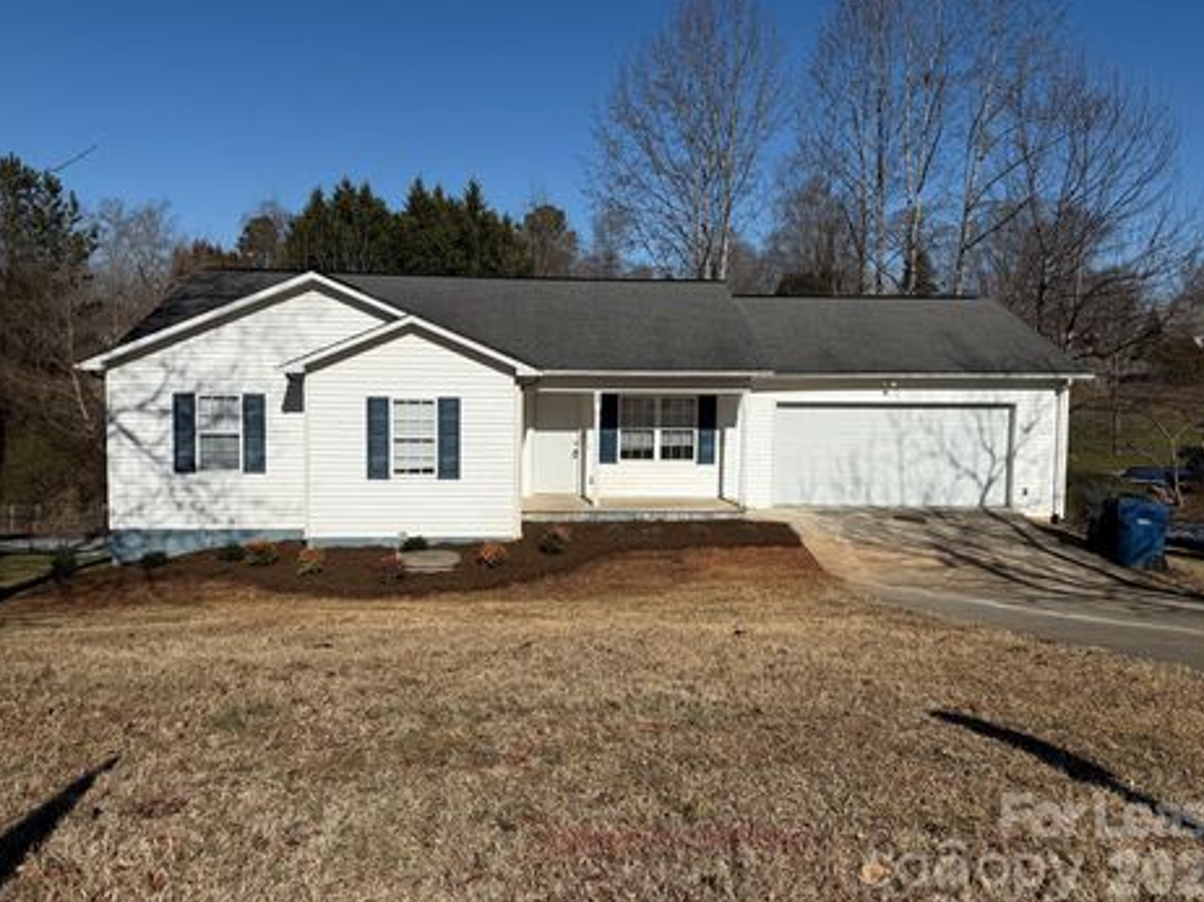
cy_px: 429
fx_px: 904
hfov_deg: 67.3
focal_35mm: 26
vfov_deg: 53.0
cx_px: 594
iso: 80
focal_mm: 6.76
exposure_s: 1/11905
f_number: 1.78
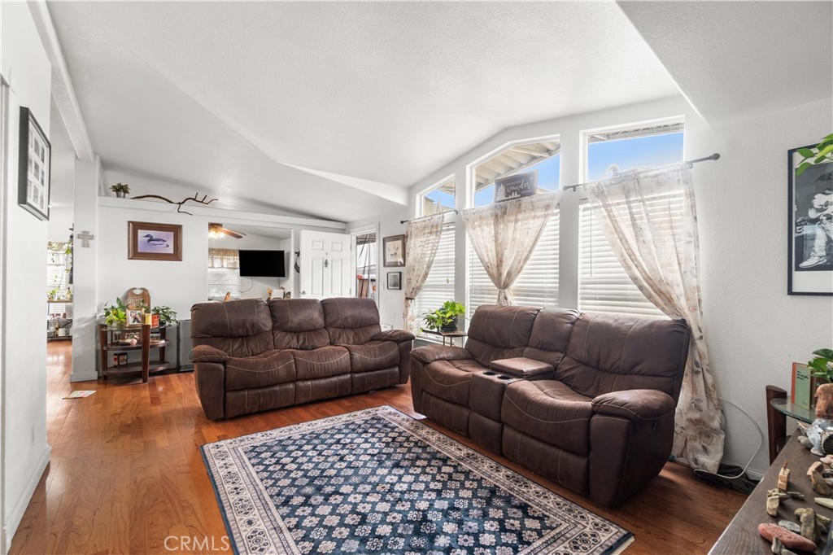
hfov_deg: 100.4
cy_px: 278
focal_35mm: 15
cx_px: 416
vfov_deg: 77.3
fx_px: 347
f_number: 7.1
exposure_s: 1/4
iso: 320
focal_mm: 10
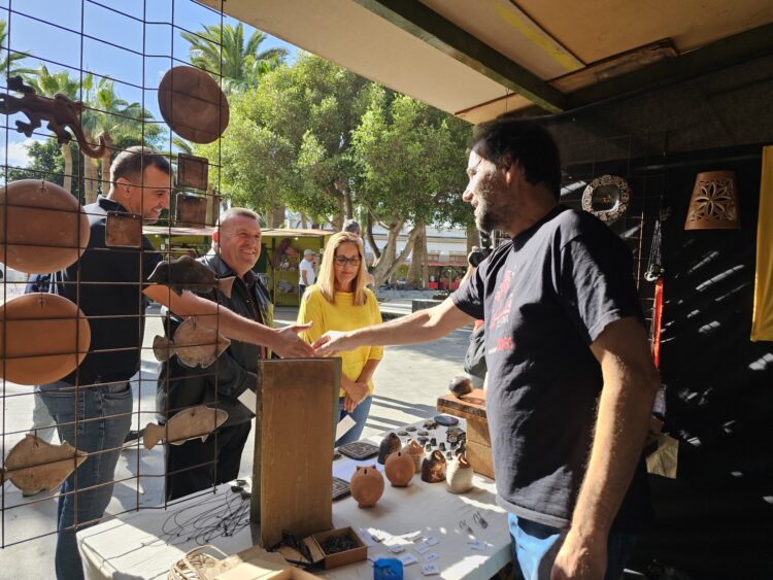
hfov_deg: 73.9
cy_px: 290
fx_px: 514
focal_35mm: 23
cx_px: 386
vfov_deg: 58.9
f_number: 1.7
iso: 16
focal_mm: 6.3
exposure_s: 1/243
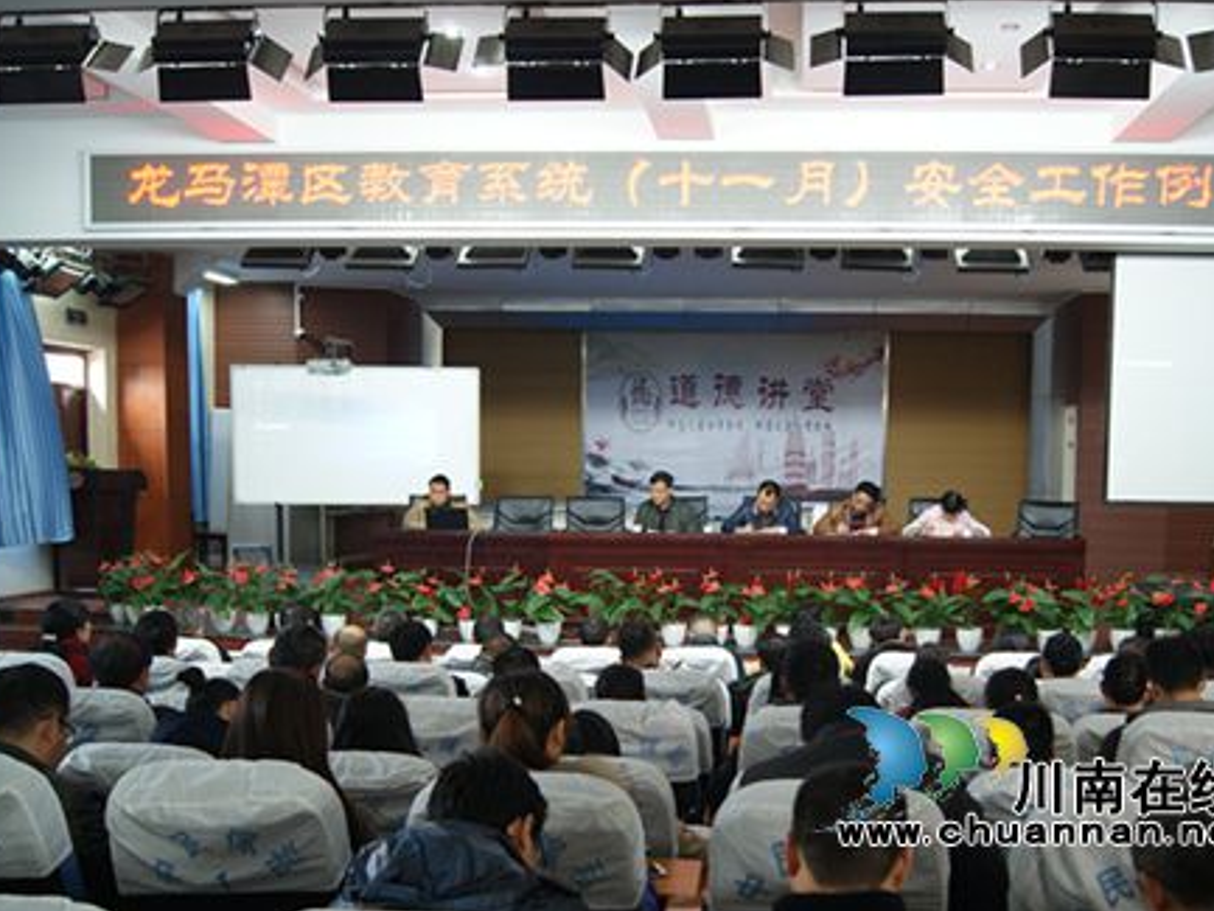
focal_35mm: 40
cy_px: 451
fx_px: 1403
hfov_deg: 46.7
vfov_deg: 36.0
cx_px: 662
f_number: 4
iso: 400
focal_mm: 24
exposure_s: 1/20
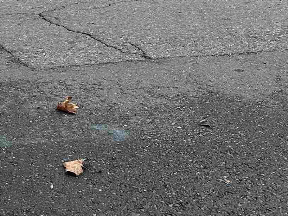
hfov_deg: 19.3
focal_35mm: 90
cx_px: -134
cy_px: -185
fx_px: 749
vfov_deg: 14.3
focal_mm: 6.86
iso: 80
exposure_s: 1/943
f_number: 1.78
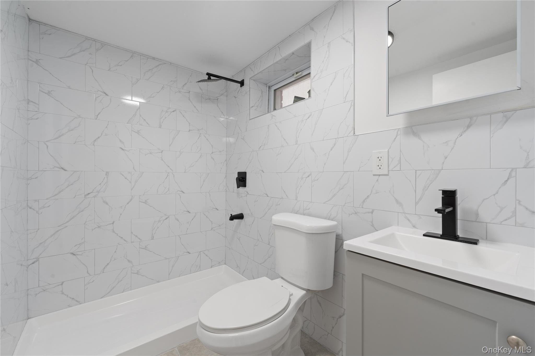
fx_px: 208
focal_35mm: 14
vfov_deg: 81.2
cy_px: 178
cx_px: 268
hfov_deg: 104.3
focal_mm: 14
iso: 200
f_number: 10
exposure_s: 1/3
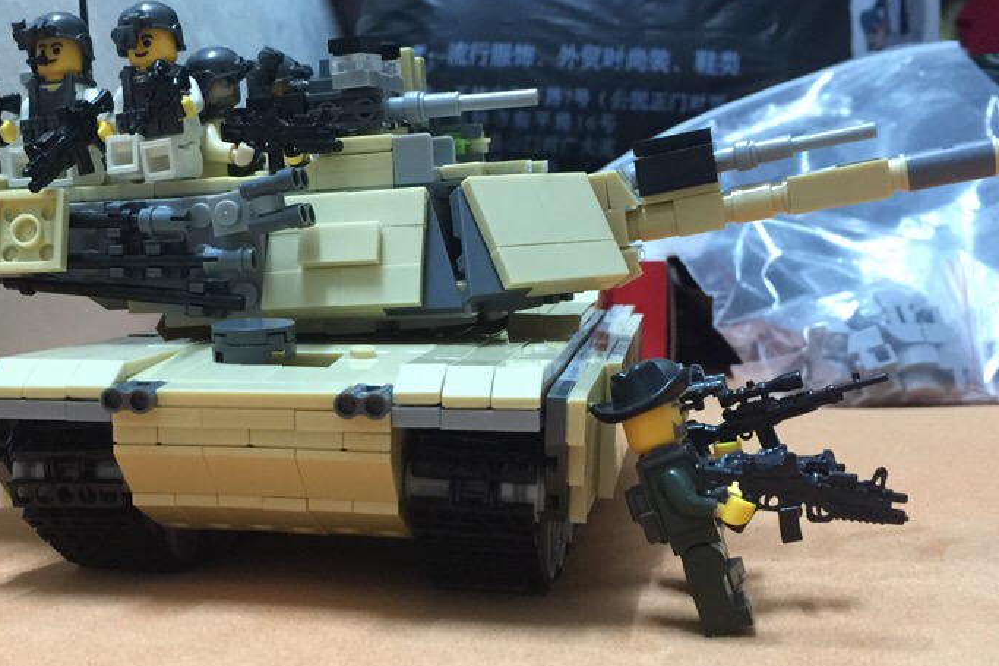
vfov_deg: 25.3
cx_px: 332
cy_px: 457
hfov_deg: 37.1
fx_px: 1470
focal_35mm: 53
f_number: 2.2
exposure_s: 1/8
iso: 125
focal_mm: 4.15
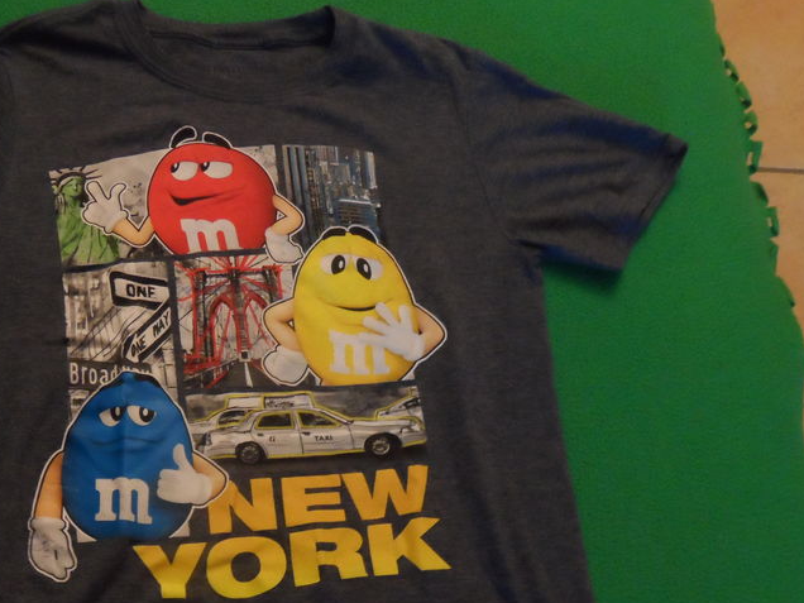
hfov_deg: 42.4
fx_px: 1022
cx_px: 269
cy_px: 458
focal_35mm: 44
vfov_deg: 32.2
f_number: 3.1
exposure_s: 1/6
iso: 400
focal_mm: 4.9
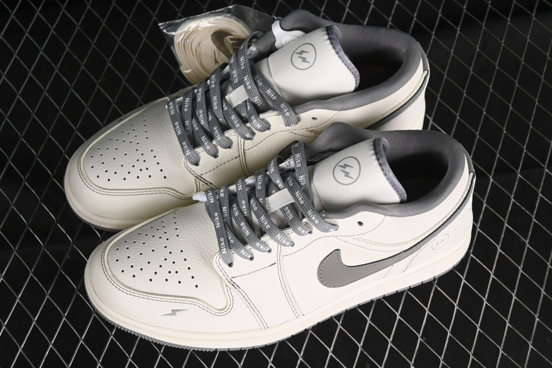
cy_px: 184
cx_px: 276
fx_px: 1150
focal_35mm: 75
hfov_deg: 27.0
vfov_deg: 18.2
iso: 160
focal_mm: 50
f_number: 7.1
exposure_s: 1/80
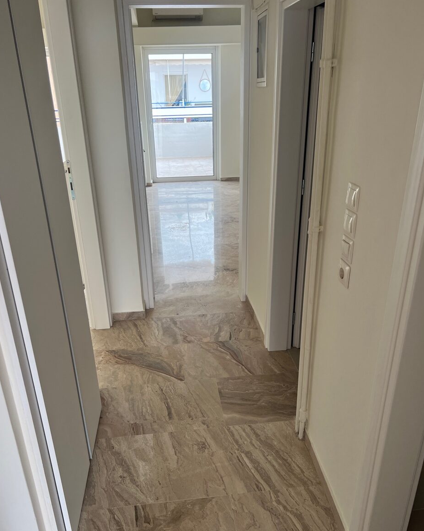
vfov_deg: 62.1
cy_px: 283
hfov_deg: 51.5
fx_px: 439
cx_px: 209
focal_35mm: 28
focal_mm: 5.7
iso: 64
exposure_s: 1/137
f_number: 1.5
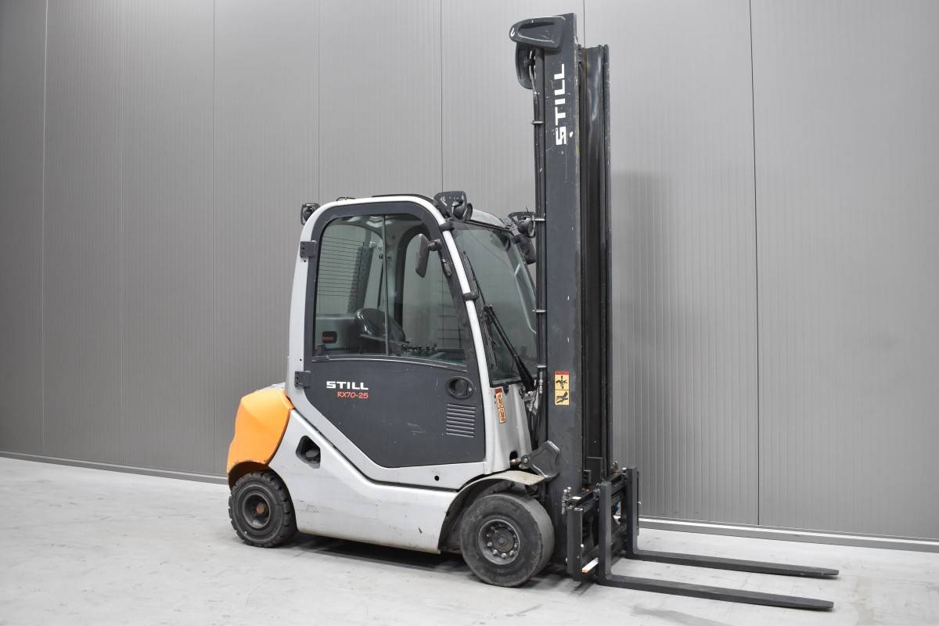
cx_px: 470
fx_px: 822
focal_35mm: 32
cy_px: 313
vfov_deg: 41.7
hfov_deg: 59.5
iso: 1600
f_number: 5
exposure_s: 1/40
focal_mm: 21
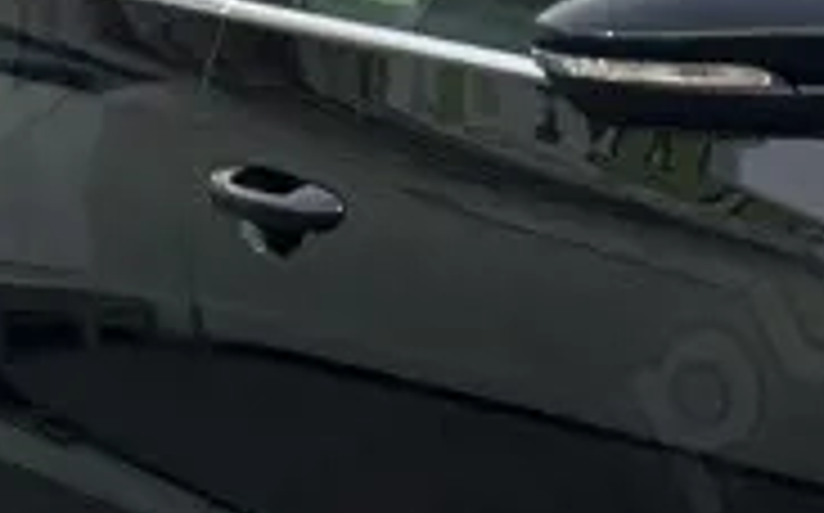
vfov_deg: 9.4
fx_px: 3119
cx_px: 1400
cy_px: 144
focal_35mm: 139
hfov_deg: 13.7
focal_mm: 6.76
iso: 160
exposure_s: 1/50
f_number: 1.78
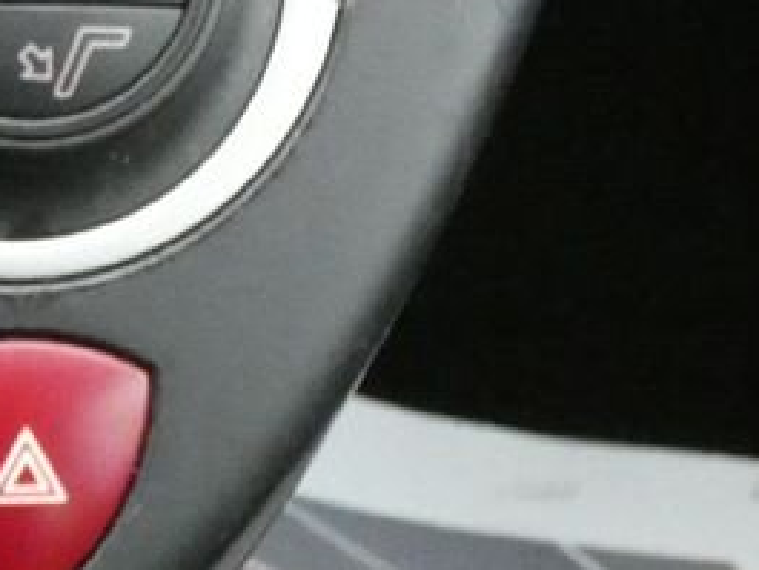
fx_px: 3641
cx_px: -581
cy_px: -92
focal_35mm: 166
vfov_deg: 8.9
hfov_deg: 11.1
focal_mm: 7.8
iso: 1600
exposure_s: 1/20
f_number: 5.6
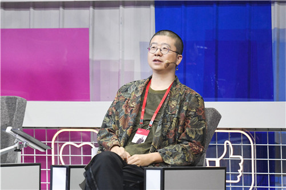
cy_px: 95
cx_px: 143
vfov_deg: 3.4
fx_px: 3213
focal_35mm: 405
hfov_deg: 5.1
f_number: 5.6
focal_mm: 270
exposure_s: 1/250
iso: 4000
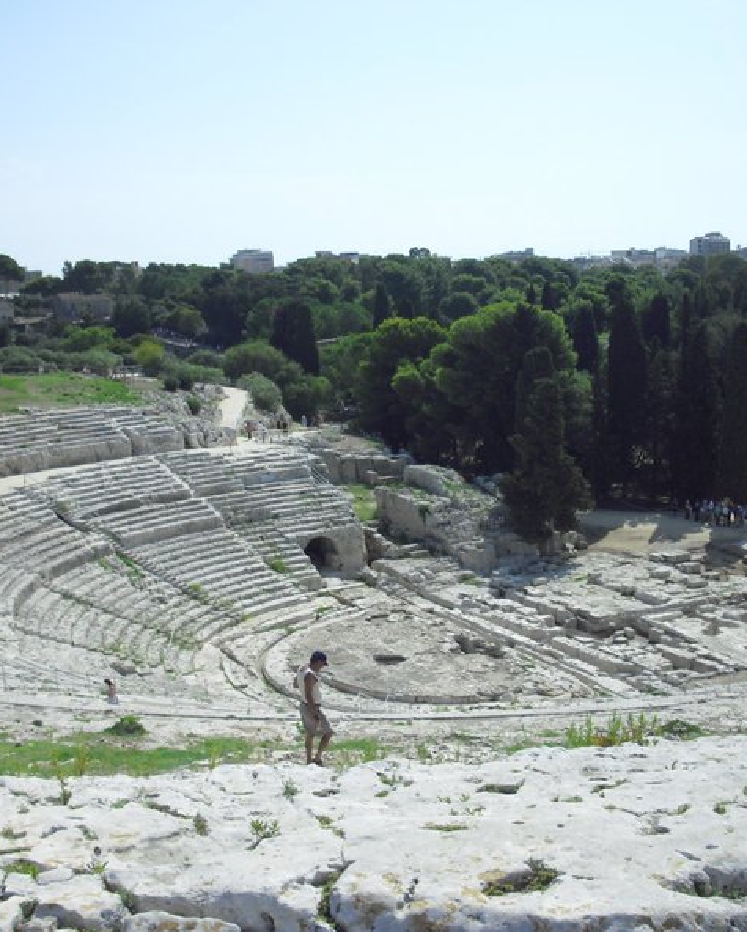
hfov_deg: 30.3
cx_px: 385
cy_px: 464
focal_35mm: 50
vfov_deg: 37.3
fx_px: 1381
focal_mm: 6.2
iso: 100
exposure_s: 1/320
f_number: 8
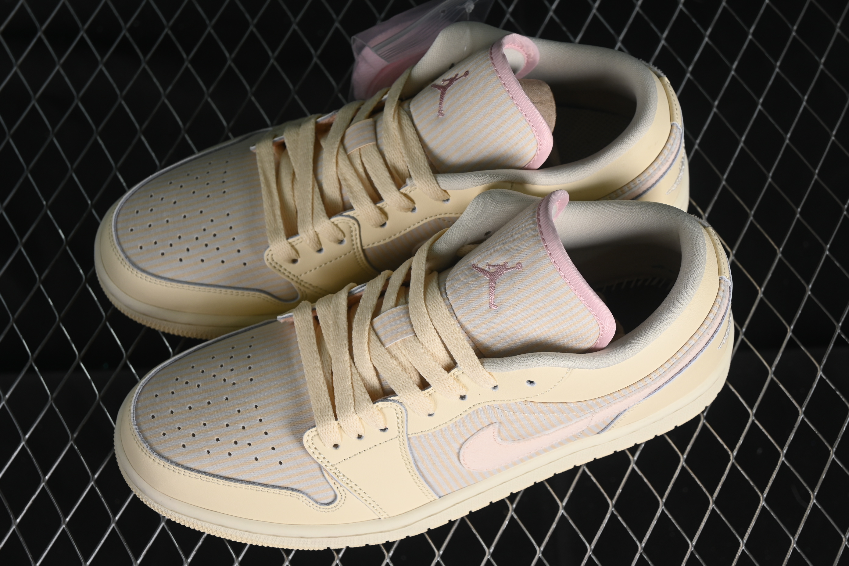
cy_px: 283
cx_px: 424
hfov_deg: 27.0
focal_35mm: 75
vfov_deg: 18.2
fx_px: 1769
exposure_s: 1/60
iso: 160
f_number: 7.1
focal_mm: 50
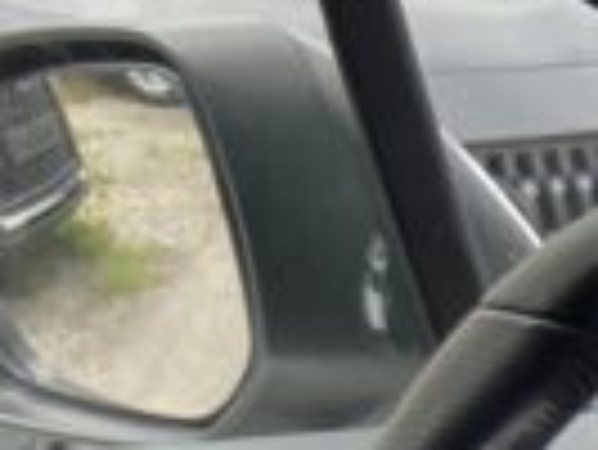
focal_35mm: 156
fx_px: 2697
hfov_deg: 10.2
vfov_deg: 8.5
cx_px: 1619
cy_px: 1174
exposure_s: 1/226
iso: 32
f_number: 1.8
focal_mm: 4.25
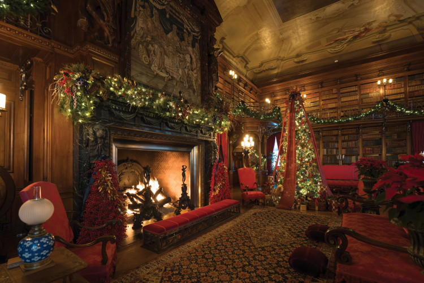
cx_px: 212
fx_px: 188
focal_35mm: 16
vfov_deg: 73.7
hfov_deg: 96.7
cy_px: 142
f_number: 3.5
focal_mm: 16
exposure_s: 1/3.33
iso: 200
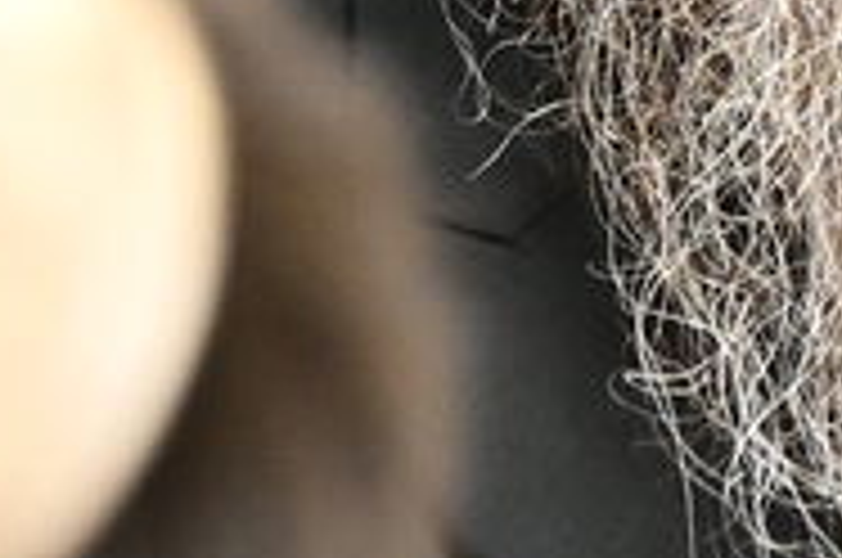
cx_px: 1216
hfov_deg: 2.0
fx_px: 23629
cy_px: -335
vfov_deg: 1.4
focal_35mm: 1012
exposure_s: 1/125
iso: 3200
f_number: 5.6
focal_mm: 135
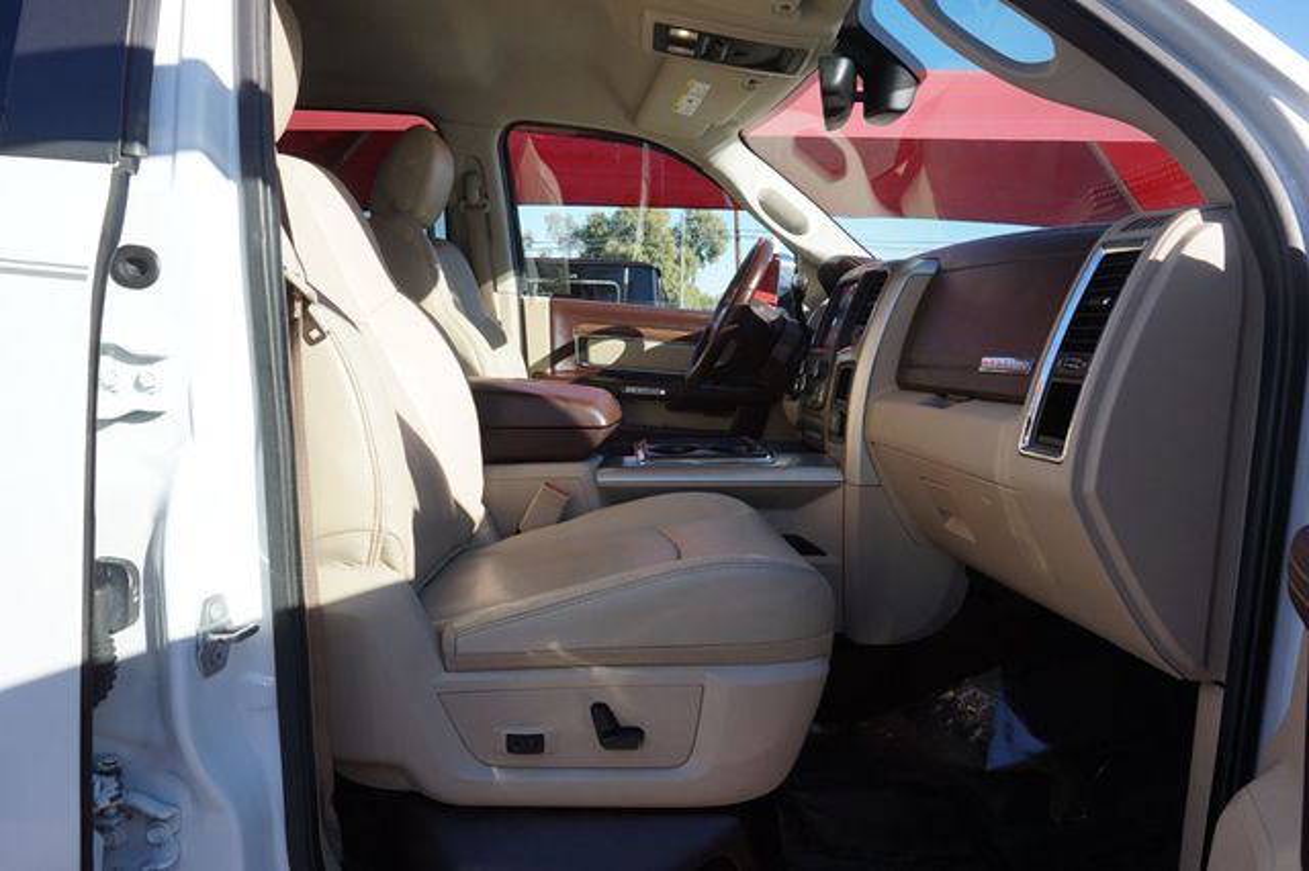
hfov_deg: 73.8
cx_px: 654
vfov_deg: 53.1
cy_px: 436
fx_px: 872
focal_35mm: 24
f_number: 8
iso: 100
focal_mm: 16
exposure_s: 1/100
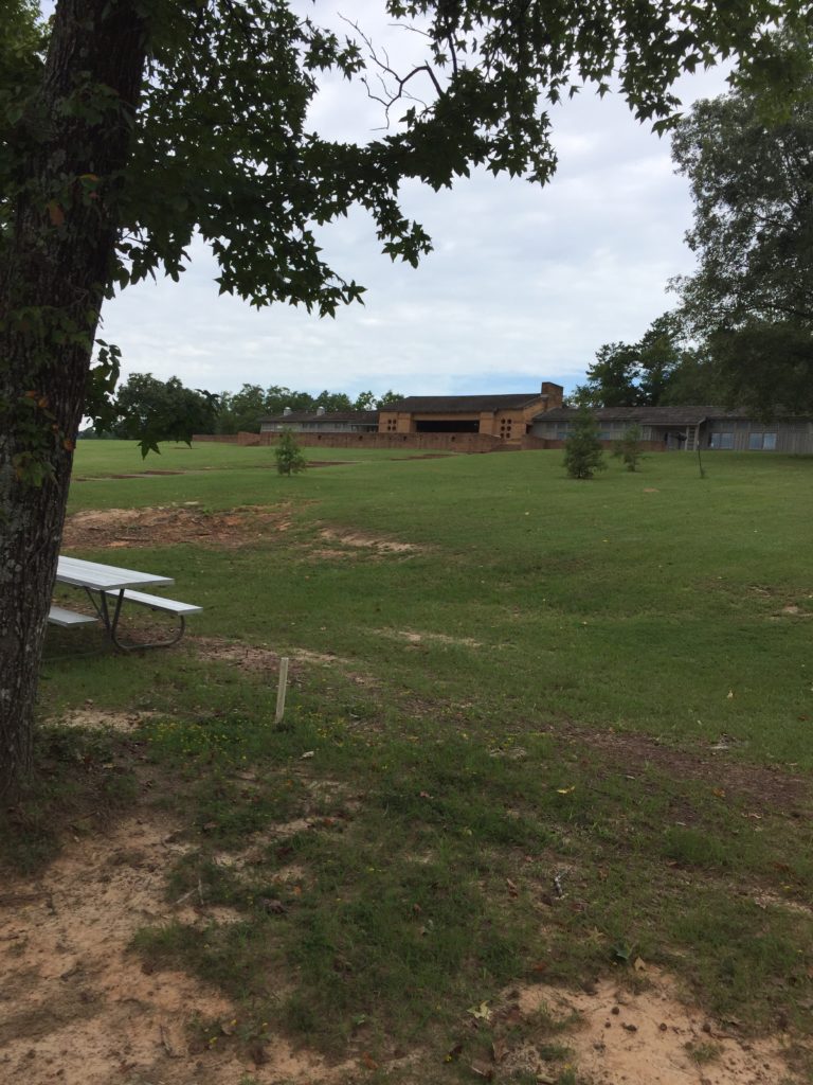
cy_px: 542
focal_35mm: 29
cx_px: 406
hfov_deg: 48.2
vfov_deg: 61.7
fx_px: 908
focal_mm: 4.15
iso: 32
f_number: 2.2
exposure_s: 1/1130
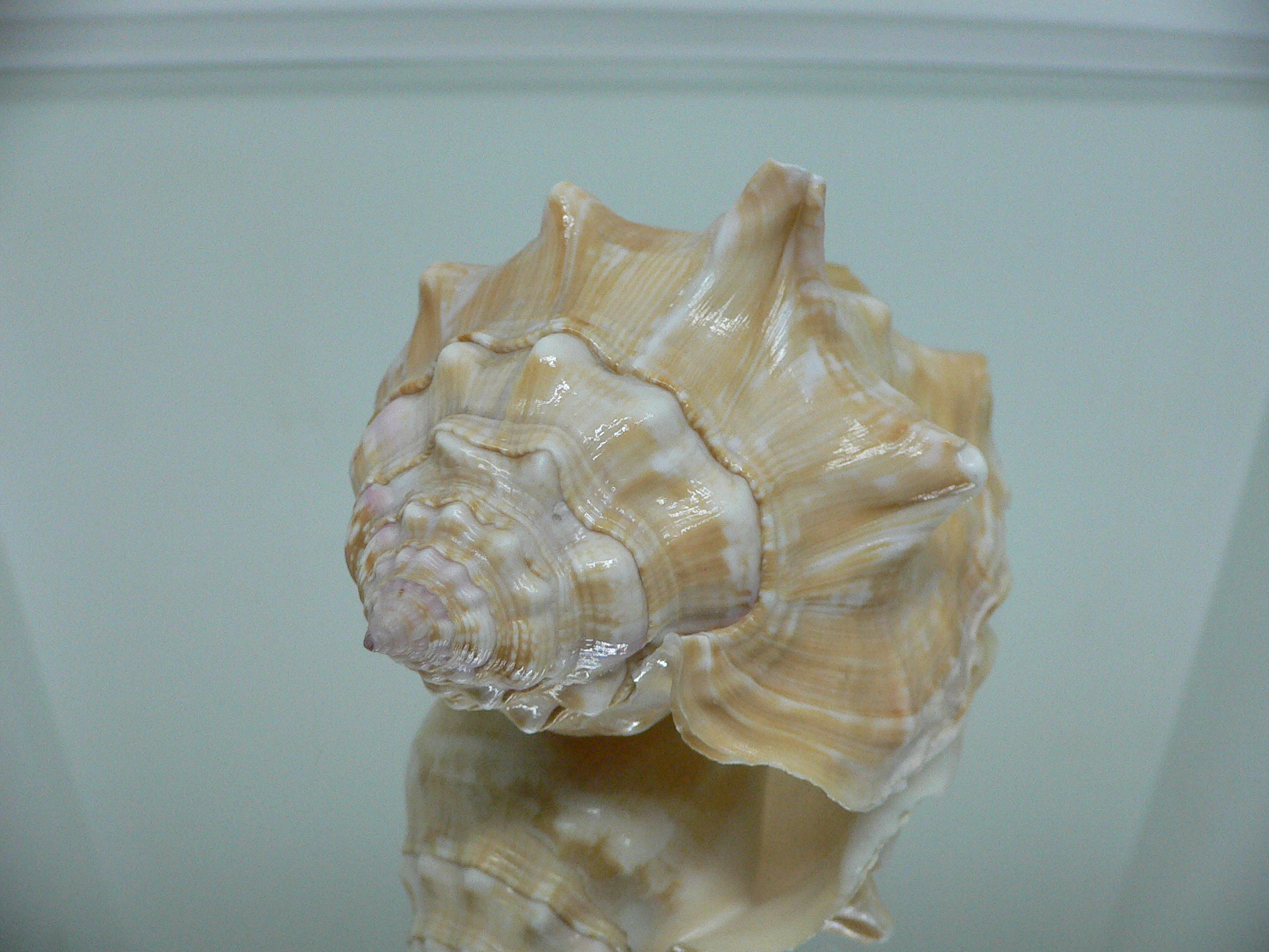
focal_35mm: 35
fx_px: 1283
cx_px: 634
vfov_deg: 40.7
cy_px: 476
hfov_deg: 52.6
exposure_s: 1/60
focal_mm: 4.6
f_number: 2.8
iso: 200
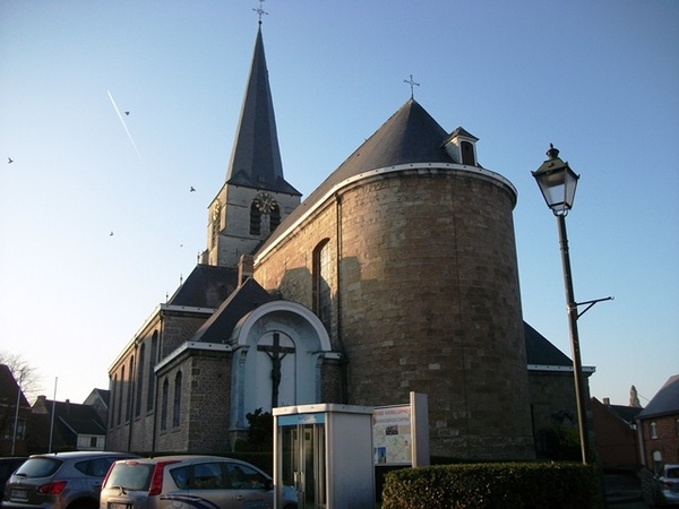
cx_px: 340
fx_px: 628
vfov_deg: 44.2
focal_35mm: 32
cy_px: 254
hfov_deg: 56.8
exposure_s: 1/640
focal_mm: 5.7
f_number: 2.9
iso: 80
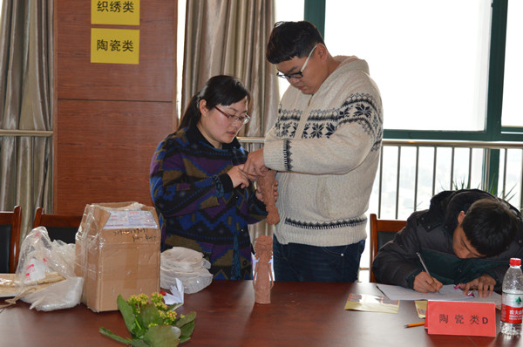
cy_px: 174
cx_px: 262
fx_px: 827
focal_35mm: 57
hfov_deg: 35.1
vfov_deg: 23.7
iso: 560
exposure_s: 1/60
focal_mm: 38
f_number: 4.8
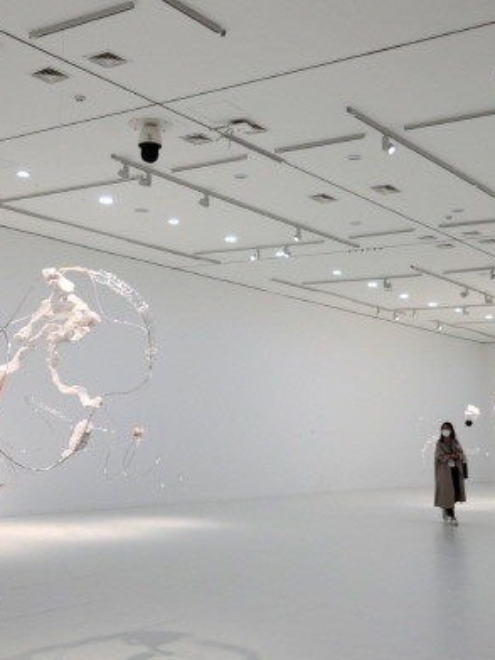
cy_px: 334
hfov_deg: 29.1
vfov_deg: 38.2
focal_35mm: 50
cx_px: 216
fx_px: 953
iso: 50
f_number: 2
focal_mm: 5.9
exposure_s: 1/60
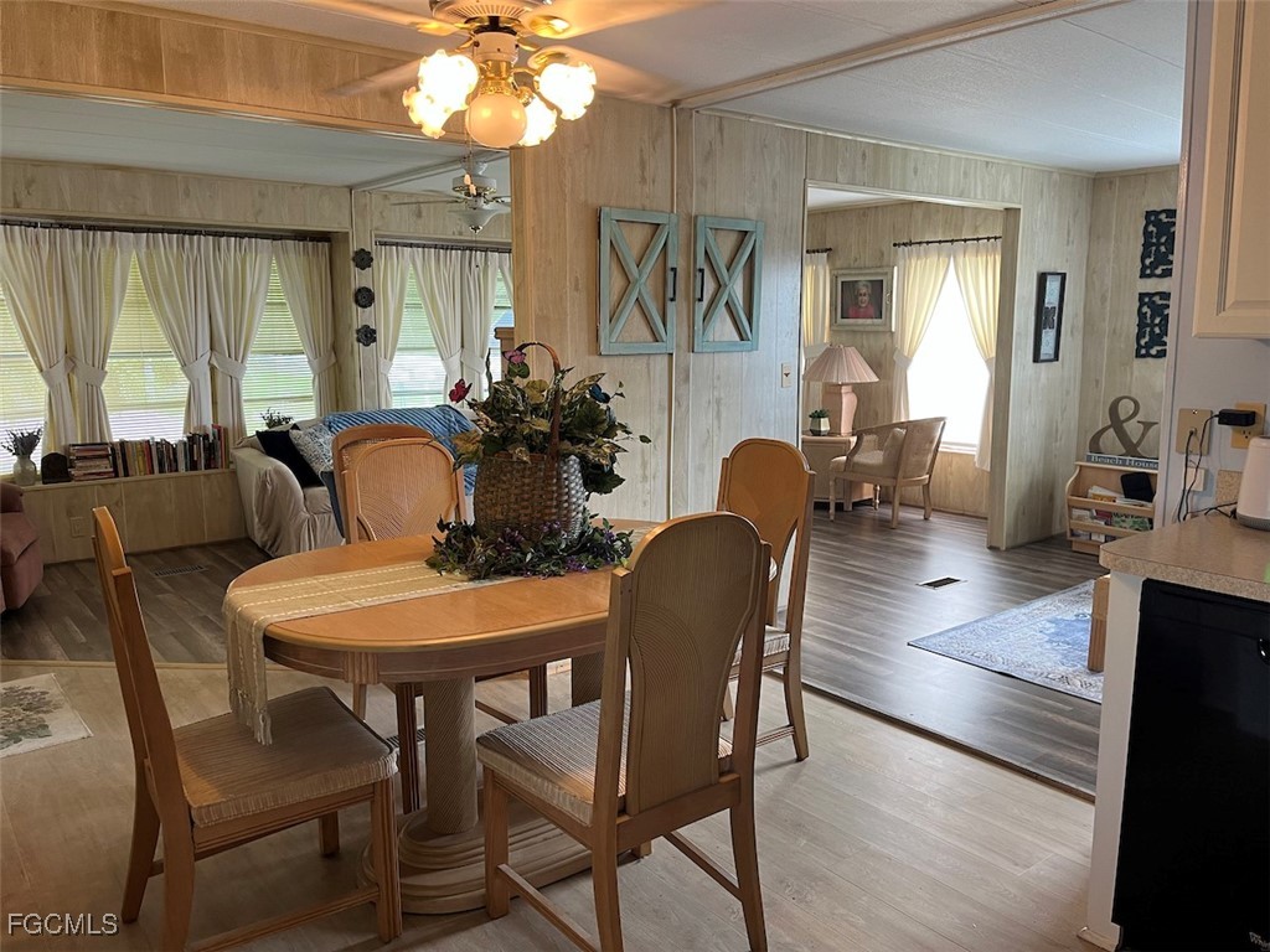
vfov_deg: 53.1
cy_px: 476
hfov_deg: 67.3
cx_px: 635
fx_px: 954
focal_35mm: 26
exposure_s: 1/60
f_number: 1.6
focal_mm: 5.1
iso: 100
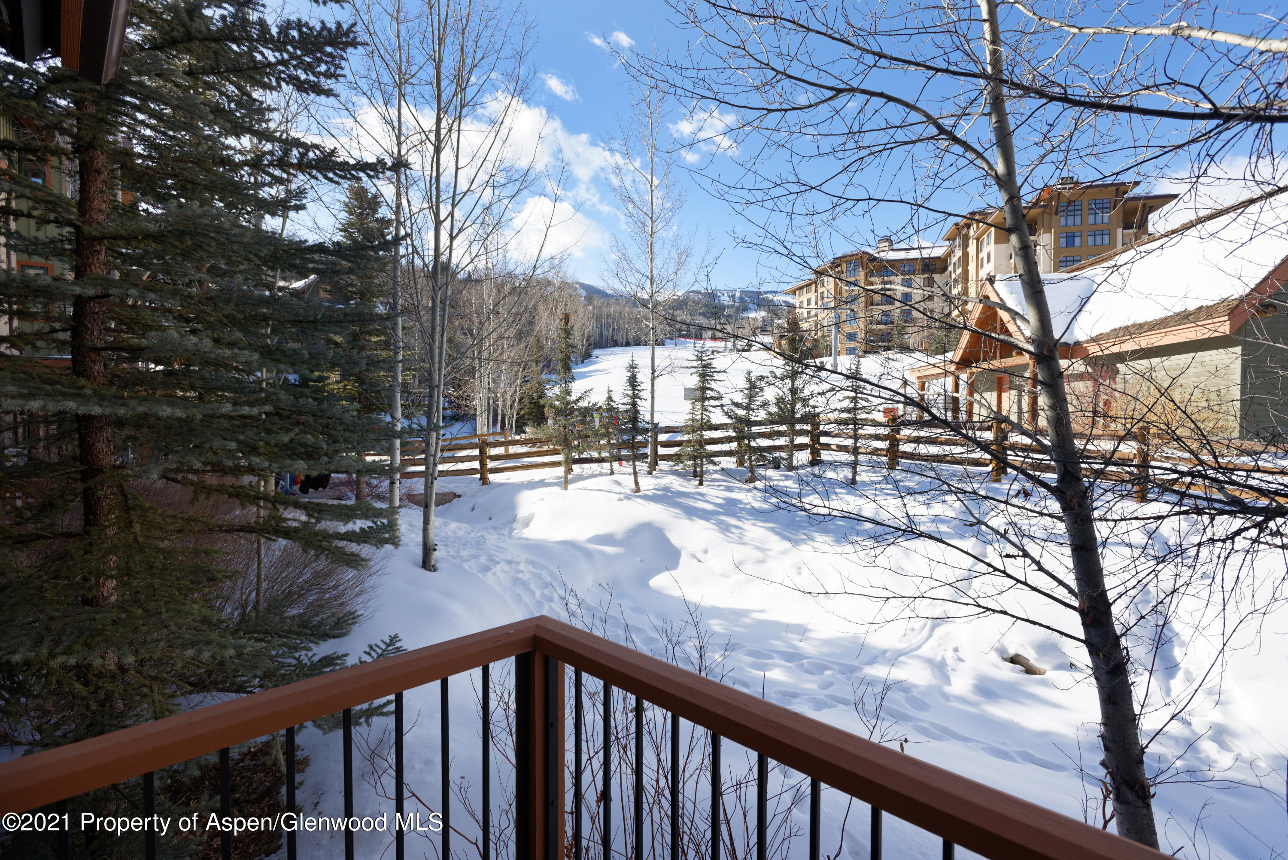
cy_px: 430
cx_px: 644
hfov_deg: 93.3
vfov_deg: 70.5
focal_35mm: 17
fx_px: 608
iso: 160
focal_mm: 17
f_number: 6.3
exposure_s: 1/100
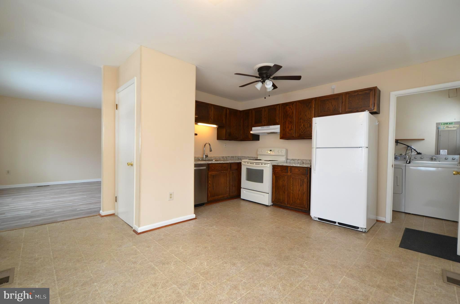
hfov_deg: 100.5
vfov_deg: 77.1
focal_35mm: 15
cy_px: 152
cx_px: 230
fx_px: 191
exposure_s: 1/60
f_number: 4
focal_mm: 10
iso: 450
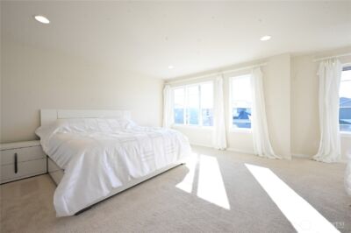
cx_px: 176
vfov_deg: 81.1
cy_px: 116
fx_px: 136
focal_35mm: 14
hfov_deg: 104.3
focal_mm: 14
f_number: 13
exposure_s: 1/200
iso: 2500
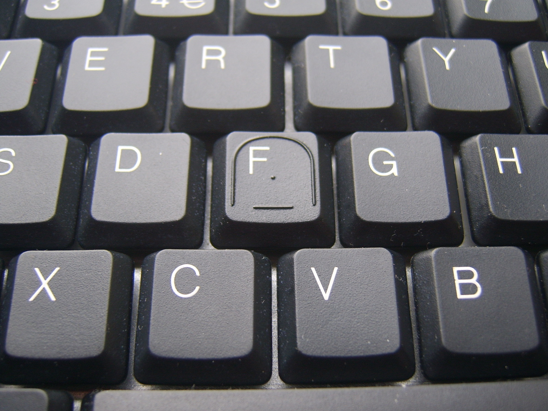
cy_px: 206
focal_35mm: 31
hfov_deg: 58.4
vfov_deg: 45.4
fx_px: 491
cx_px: 274
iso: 100
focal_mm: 8.13
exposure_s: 1/42
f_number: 2.7
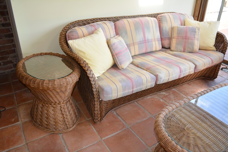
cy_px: 76
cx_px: 114
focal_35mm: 27
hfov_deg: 67.4
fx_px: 171
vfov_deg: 47.9
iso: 360
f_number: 3.5
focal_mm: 18
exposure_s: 1/125
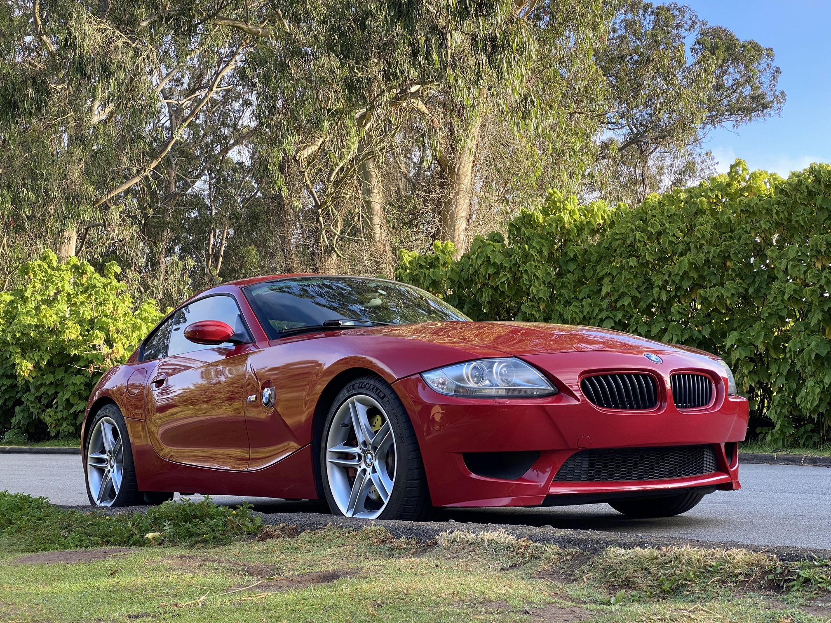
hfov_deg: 36.8
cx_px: 416
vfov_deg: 28.0
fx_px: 1248
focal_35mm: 52
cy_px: 312
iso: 20
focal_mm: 6
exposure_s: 1/122
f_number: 2
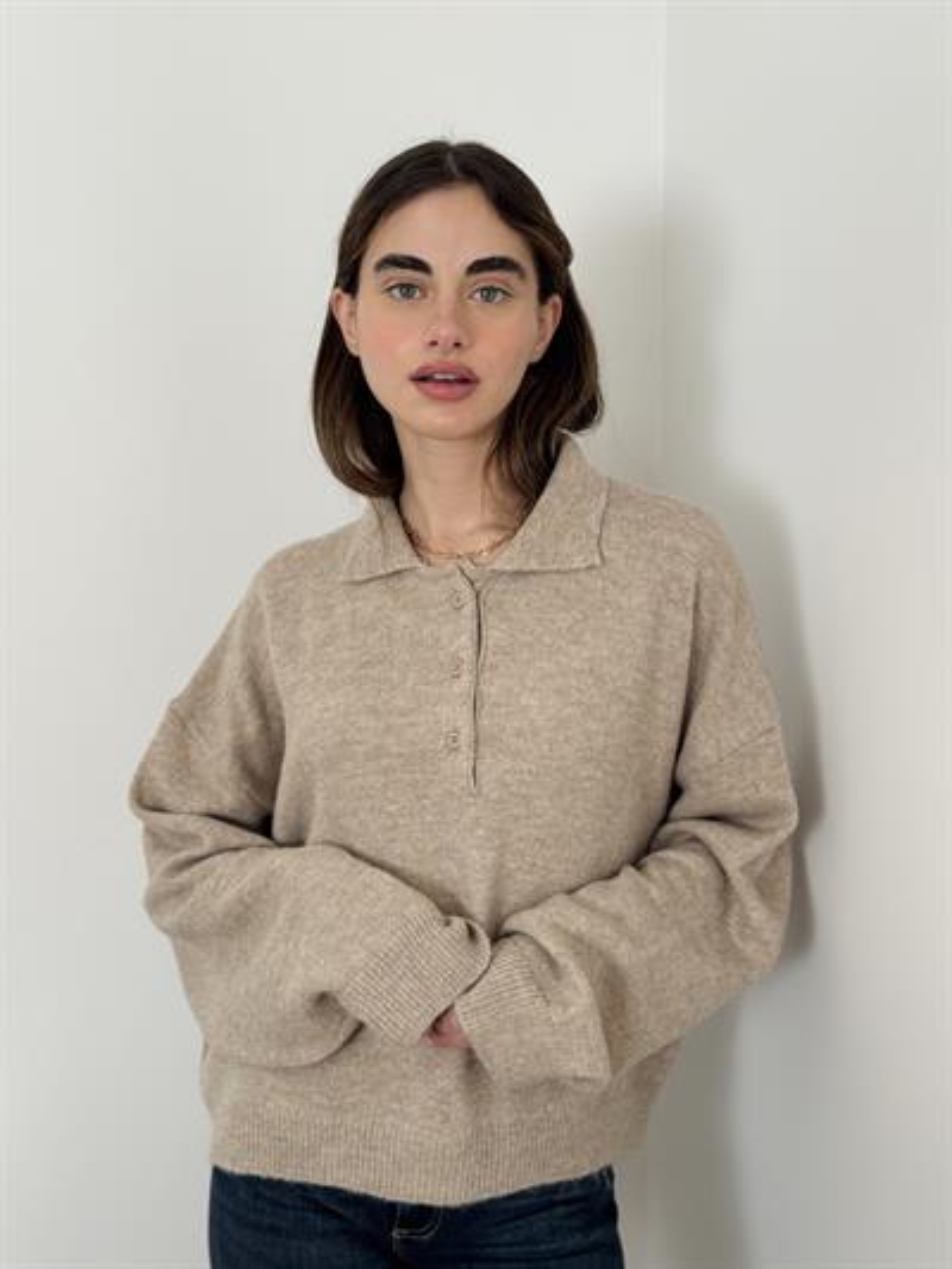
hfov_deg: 30.3
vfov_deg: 39.6
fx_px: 1759
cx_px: 476
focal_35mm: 48
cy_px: 634
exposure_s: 1/121
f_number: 1.78
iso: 100
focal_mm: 6.76
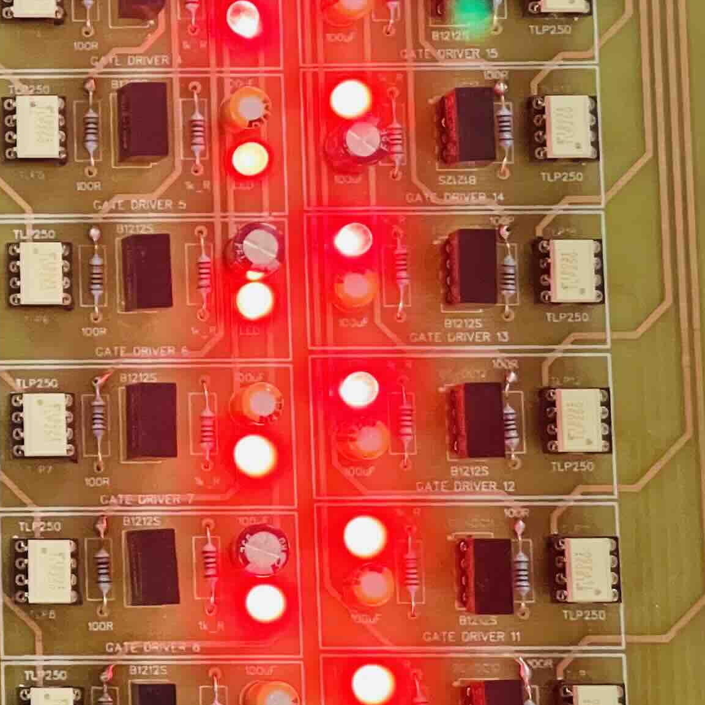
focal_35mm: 198
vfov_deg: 8.8
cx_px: -436
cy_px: 92
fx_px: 4562
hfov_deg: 8.6
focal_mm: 7.5
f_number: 2.2
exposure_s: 1/50
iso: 640
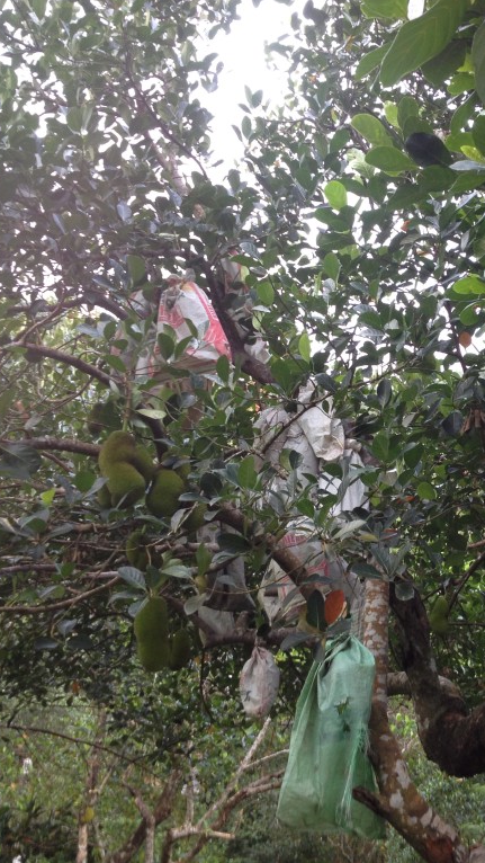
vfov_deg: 40.6
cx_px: 433
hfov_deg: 22.9
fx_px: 1166
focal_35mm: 51
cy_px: 432
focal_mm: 4.28
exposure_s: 1/24
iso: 50
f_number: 2.4
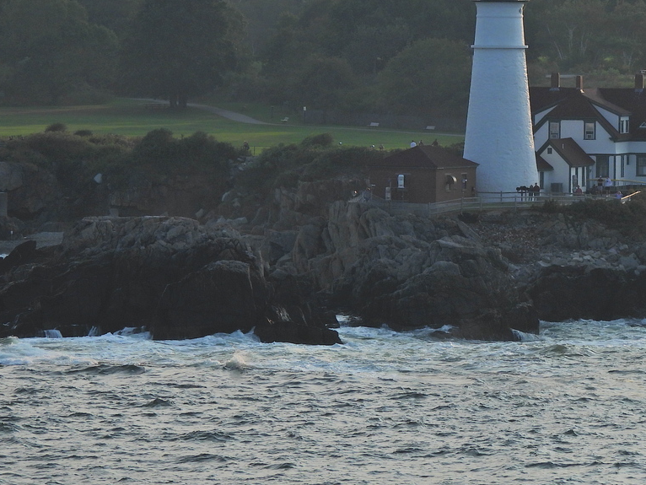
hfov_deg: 6.4
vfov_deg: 4.8
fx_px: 5768
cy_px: 99
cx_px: 461
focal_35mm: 309
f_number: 4.5
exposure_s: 1/800
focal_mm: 33
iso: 100
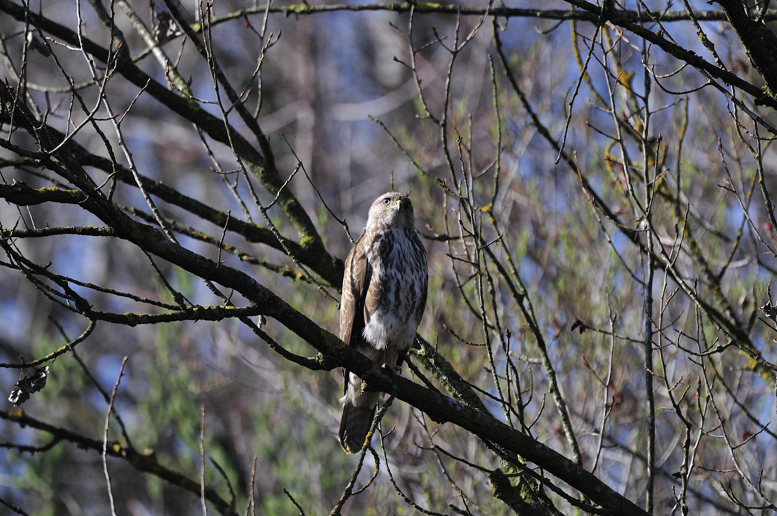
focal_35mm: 750
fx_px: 16168
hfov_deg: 2.8
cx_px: 388
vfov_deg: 1.8
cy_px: 258
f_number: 6.3
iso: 400
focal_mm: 500
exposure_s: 1/1250
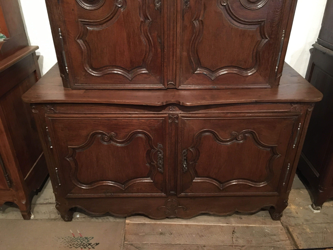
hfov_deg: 61.7
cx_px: 166
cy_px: 125
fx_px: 279
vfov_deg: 48.2
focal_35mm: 29
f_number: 2.2
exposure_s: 1/17
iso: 500
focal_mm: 4.15
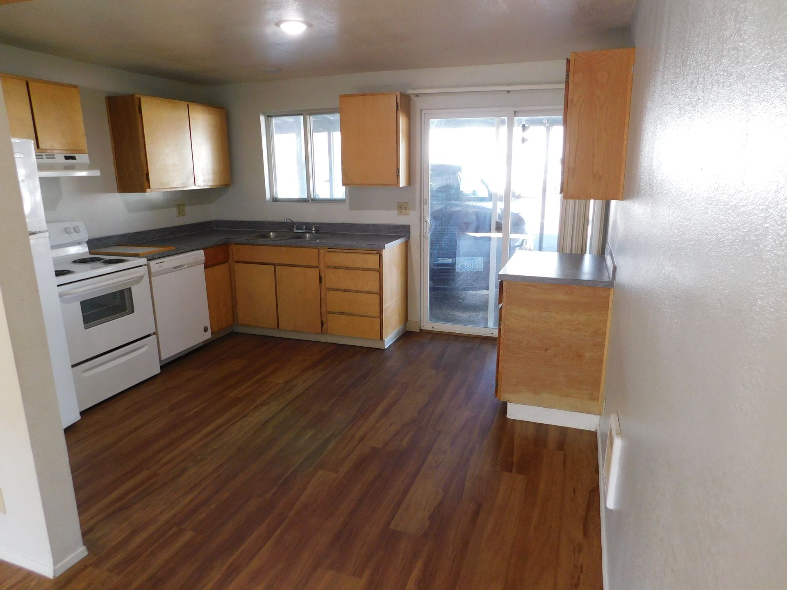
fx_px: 523
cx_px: 394
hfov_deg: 73.9
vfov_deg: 58.9
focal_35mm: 23
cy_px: 295
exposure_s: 1/30
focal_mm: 4
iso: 250
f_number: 3
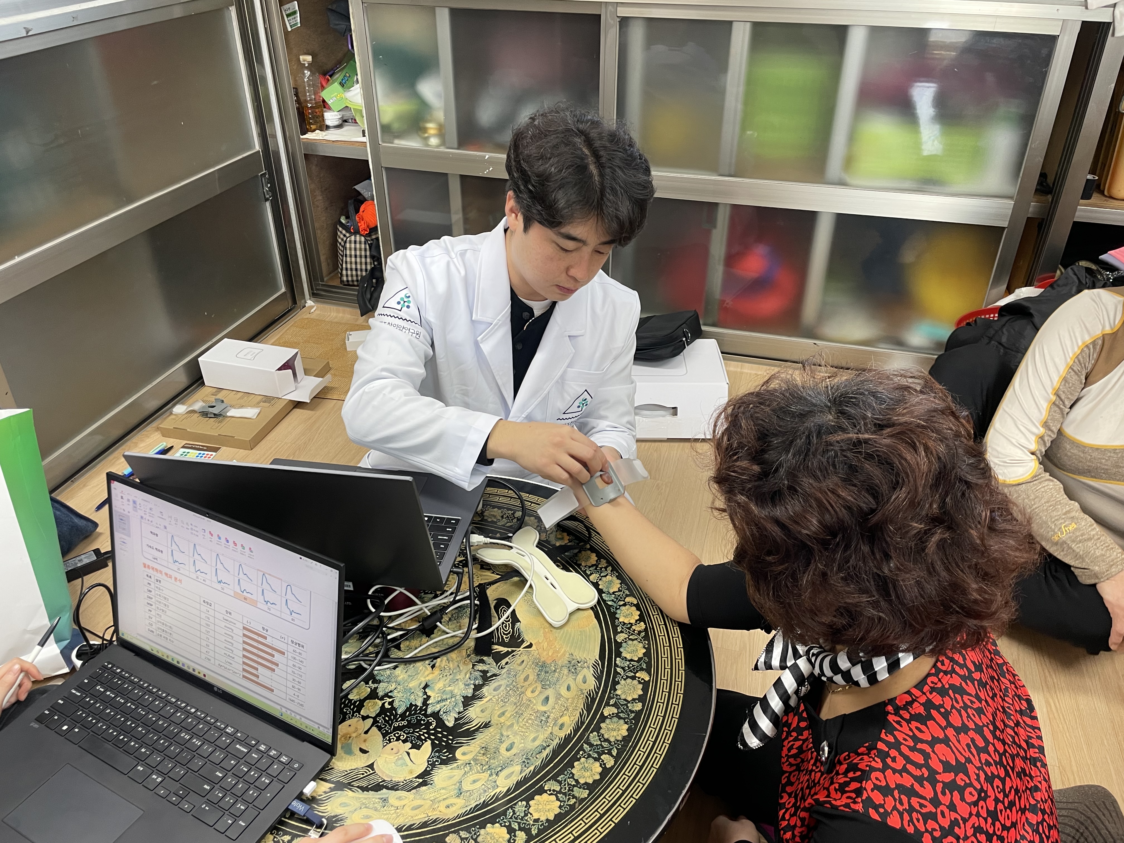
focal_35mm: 26
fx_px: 844
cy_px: 422
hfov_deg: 67.3
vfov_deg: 53.1
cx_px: 562
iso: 80
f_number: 1.6
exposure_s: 1/60
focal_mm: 4.2
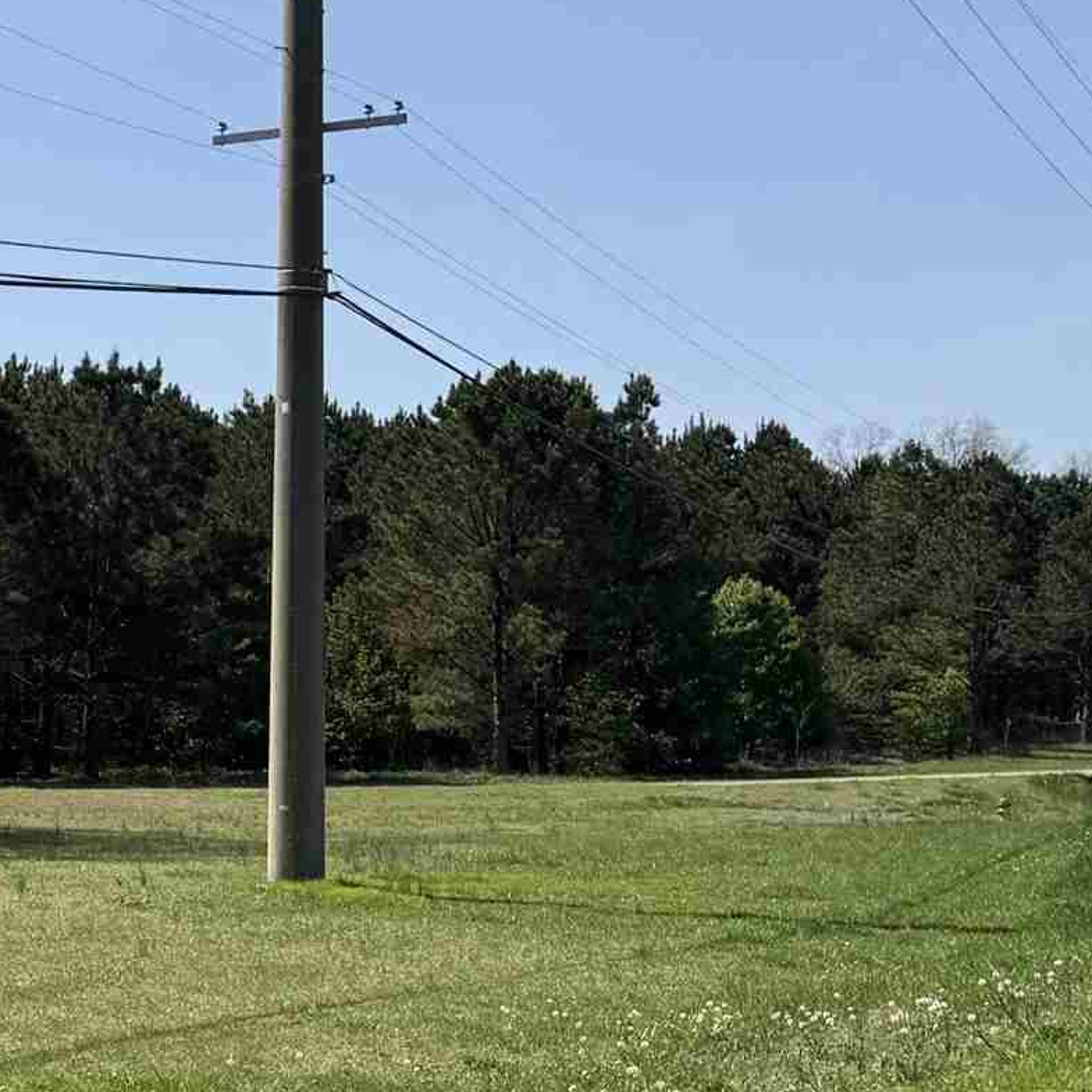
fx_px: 2962
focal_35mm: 83
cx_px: -903
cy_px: 939
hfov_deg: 17.0
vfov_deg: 20.5
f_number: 1.78
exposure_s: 1/4950
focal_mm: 6.76
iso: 80
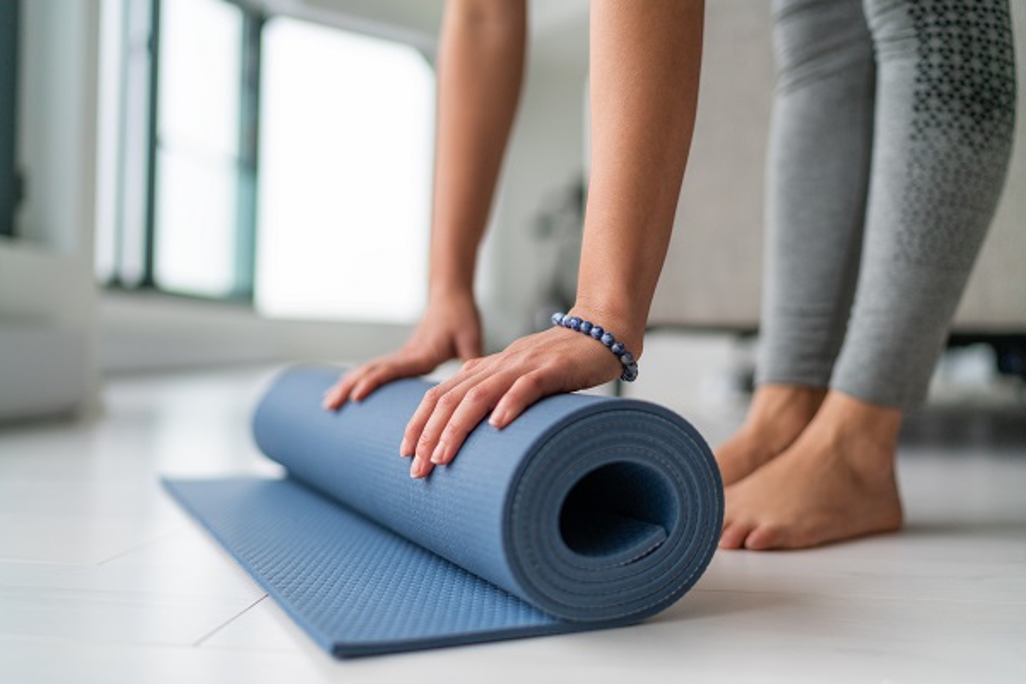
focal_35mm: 35
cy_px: 342
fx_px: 997
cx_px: 513
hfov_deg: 54.4
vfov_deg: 37.9
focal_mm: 35
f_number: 1.6
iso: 400
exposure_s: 1/200
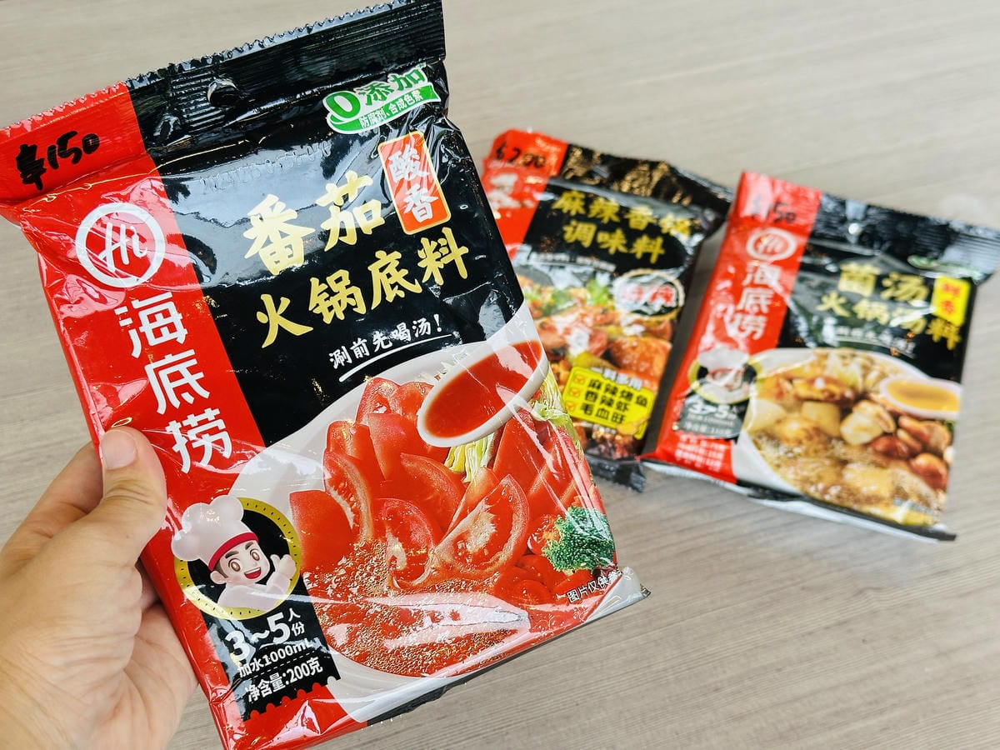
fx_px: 1387
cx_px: 500
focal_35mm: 48
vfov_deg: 30.3
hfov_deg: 39.7
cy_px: 375
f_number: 1.78
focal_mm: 6.86
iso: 80
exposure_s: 1/60
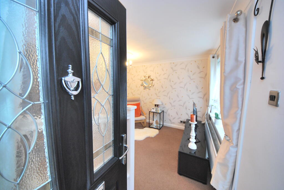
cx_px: 142
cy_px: 95
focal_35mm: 12
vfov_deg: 90.1
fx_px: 95
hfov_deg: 112.6
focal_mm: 8
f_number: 4.5
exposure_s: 1/25
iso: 400
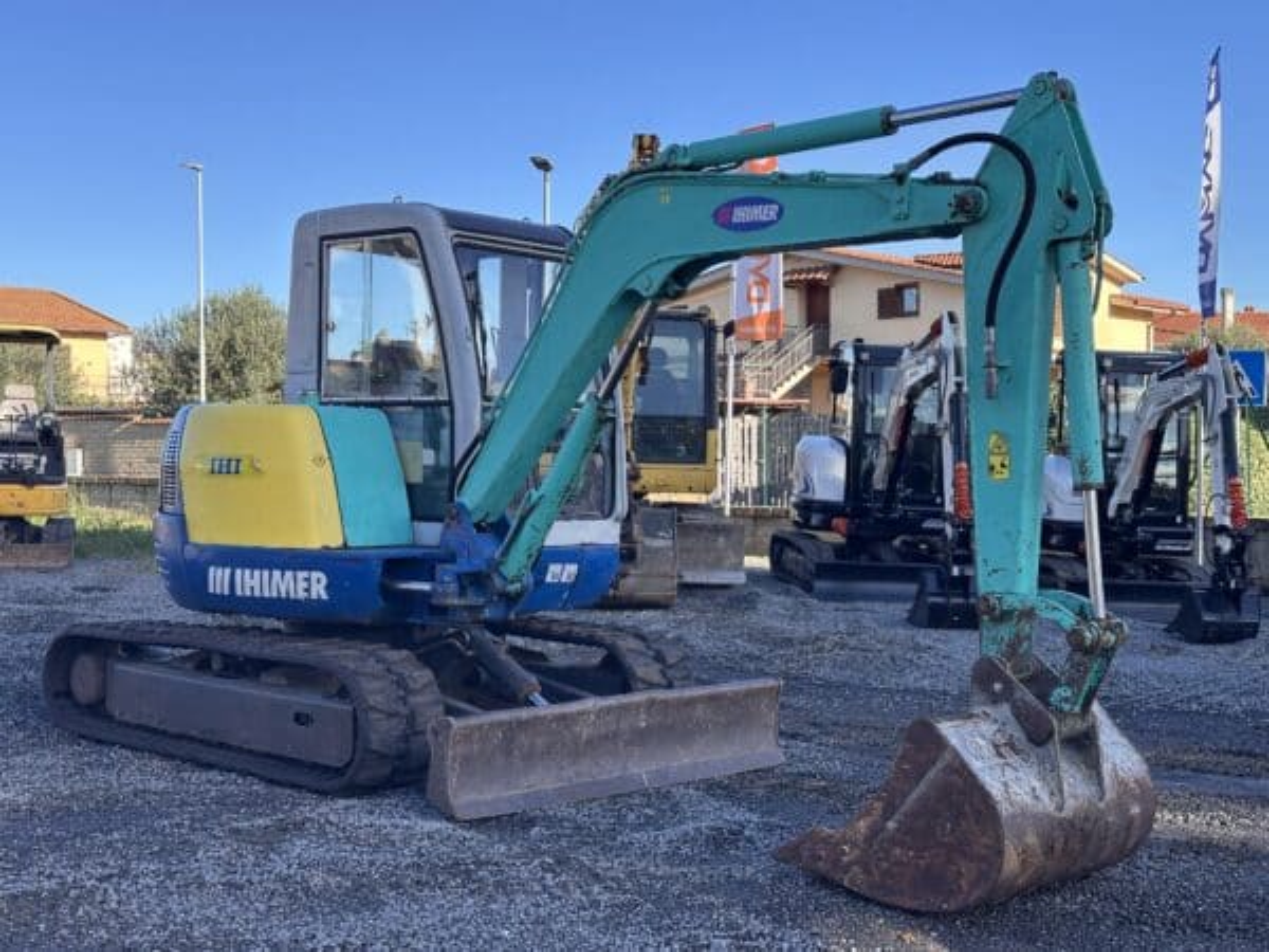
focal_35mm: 48
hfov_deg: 39.7
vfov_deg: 30.3
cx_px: 634
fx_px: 1760
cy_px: 476
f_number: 1.78
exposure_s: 1/1272
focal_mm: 6.86
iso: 64
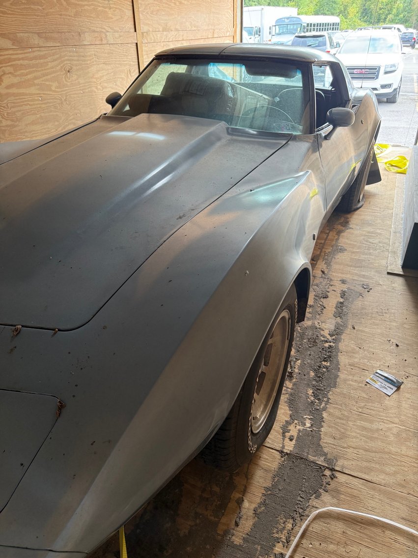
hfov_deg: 56.8
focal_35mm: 24
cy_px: 279
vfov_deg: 71.6
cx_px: 209
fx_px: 386
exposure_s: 1/114
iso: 200
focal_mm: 6.76
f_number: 1.78
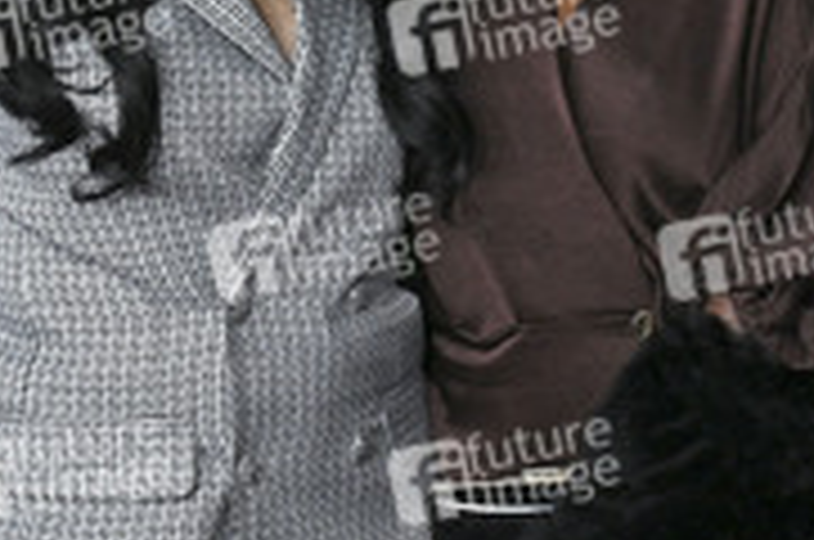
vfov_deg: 9.5
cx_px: 385
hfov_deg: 14.5
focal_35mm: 142
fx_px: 3205
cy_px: -90
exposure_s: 1/320
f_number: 5.6
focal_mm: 57
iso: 2500
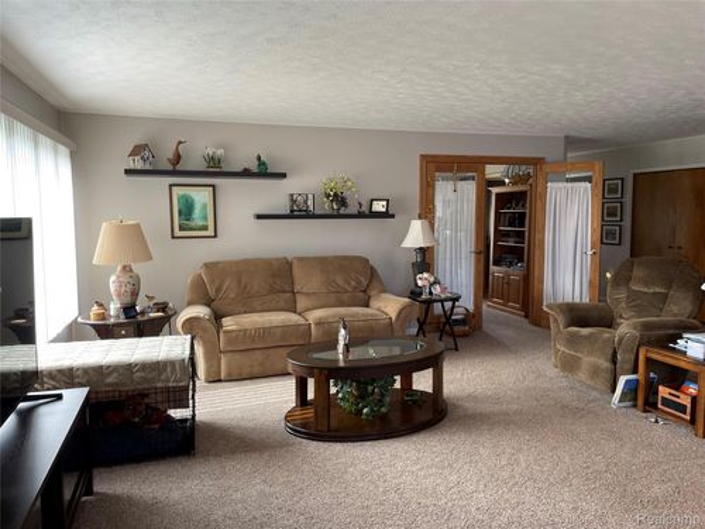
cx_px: 352
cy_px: 264
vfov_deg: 53.1
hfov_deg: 67.3
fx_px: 530
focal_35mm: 26
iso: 80
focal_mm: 4.2
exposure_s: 1/60
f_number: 1.6
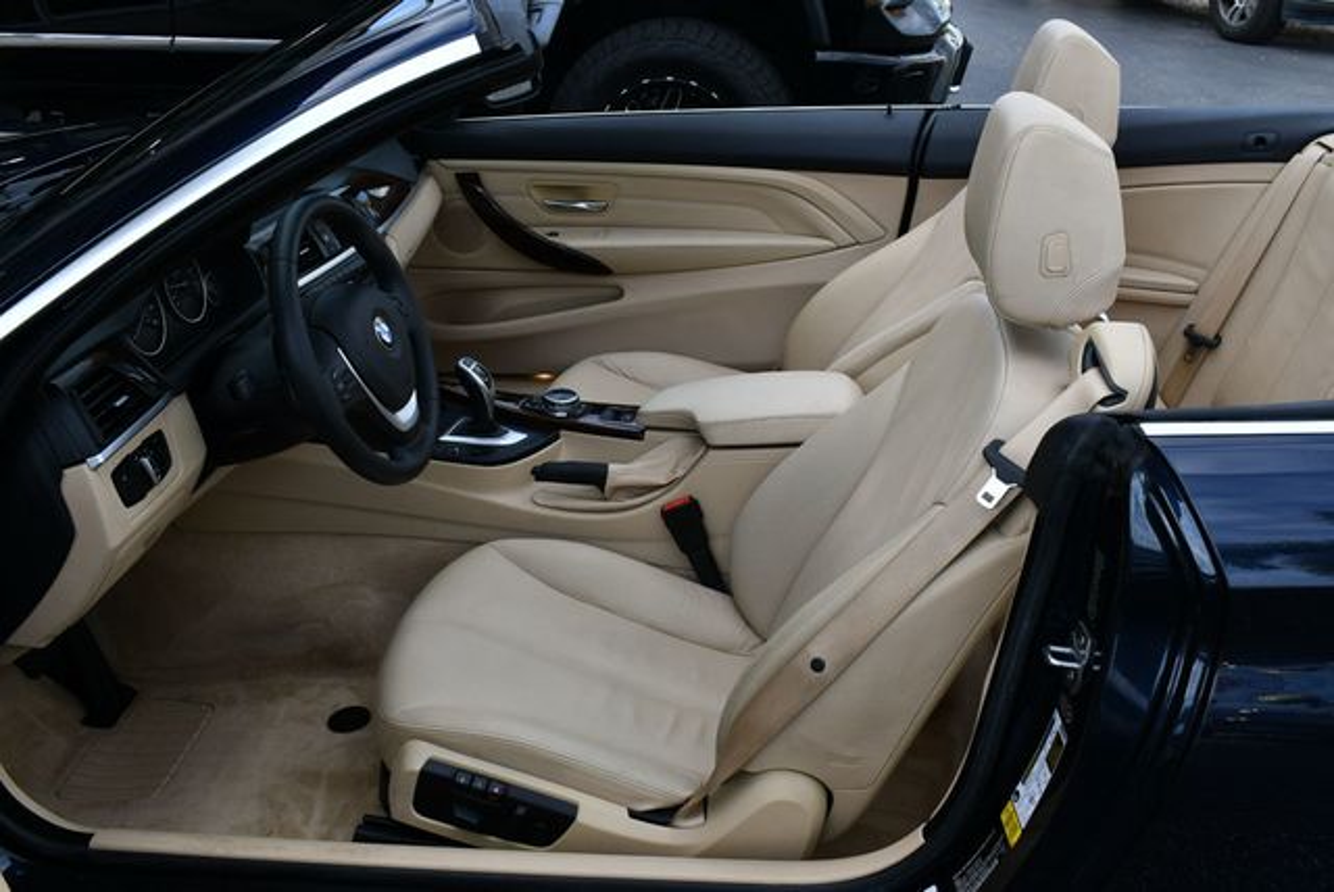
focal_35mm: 36
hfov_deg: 53.1
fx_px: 1335
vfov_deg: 36.9
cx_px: 667
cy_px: 446
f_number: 7.1
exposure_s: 1/250
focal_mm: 18
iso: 200
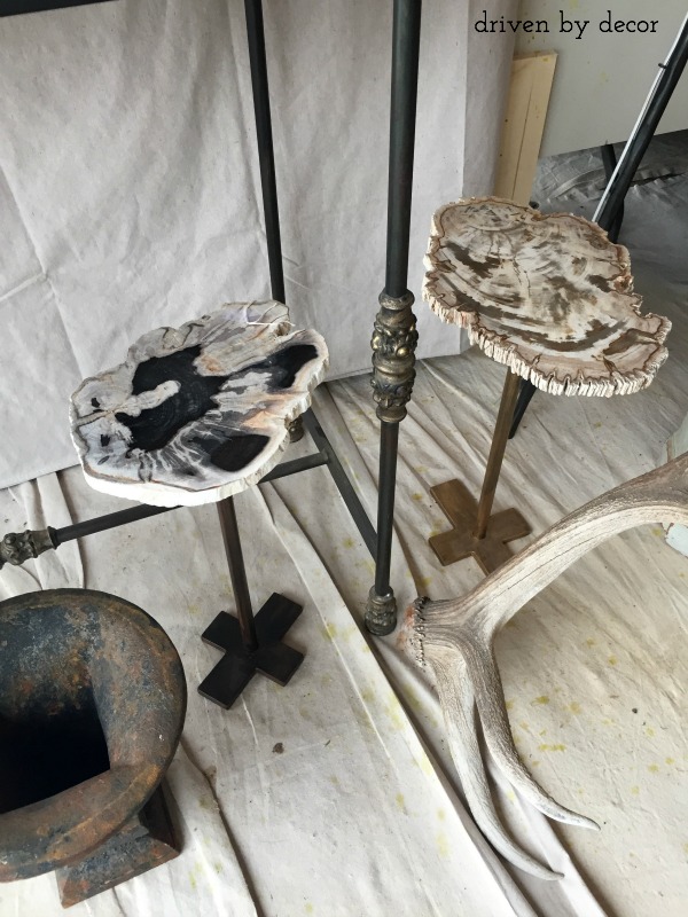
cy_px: 458
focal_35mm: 29
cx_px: 344
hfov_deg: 48.2
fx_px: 769
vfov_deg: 61.7
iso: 32
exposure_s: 1/30
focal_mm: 4.15
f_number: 2.2
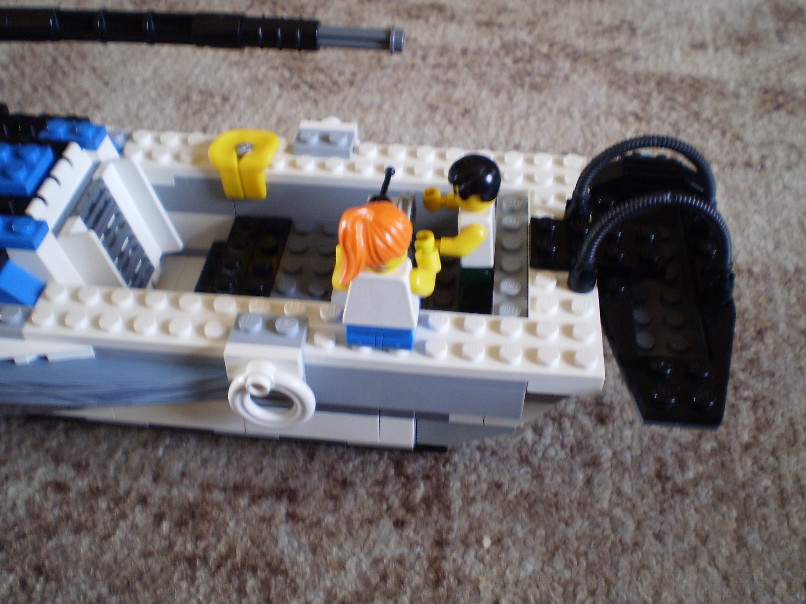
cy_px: 288
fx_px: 885
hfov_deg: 49.0
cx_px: 409
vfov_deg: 37.7
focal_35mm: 38
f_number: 3.1
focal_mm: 6.3
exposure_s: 1/10
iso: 125
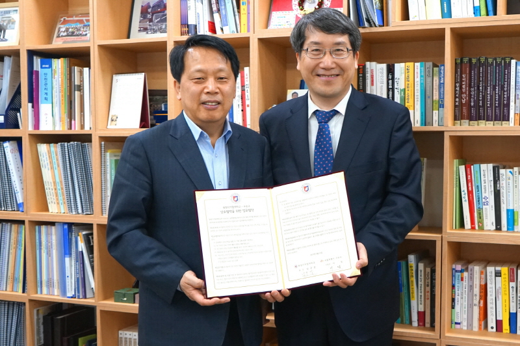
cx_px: 260
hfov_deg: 55.8
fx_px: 491
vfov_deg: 38.8
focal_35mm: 34
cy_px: 173
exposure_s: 1/160
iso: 2000
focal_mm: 34
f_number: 4
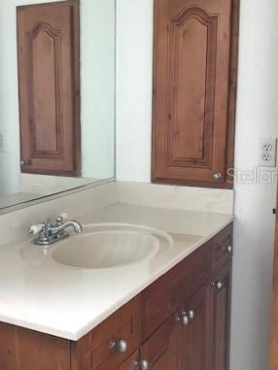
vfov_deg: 40.4
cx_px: 85
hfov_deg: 30.6
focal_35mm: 47
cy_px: 175
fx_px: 503
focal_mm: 3.99
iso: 40
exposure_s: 1/24
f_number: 1.8
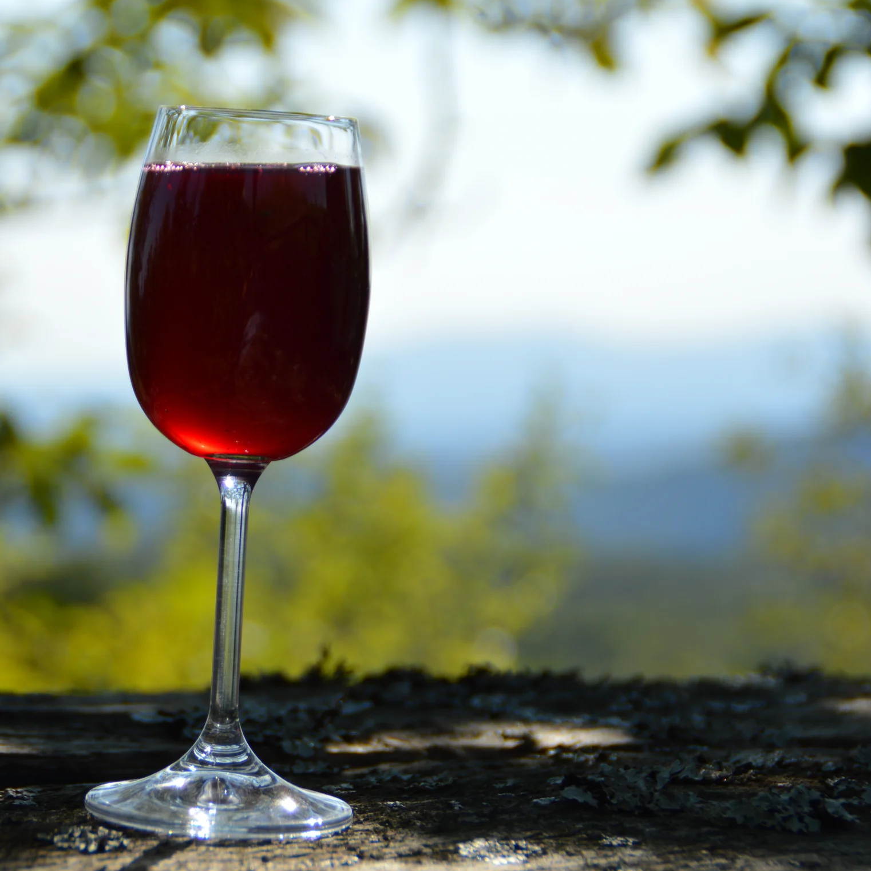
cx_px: 192
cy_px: 451
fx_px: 4289
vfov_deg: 11.6
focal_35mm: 151
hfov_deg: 11.6
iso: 100
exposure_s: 1/640
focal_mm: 75
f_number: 6.3
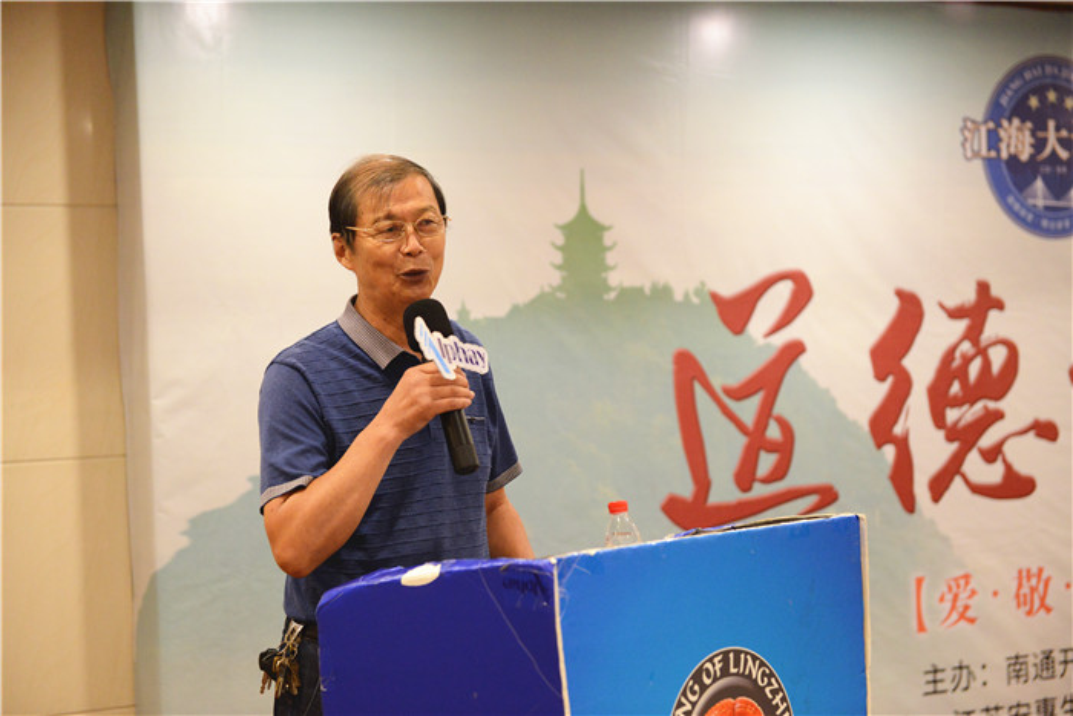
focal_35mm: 70
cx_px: 536
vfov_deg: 19.5
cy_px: 358
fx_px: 2087
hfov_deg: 28.8
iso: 4000
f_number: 3.2
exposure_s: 1/200
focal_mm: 70
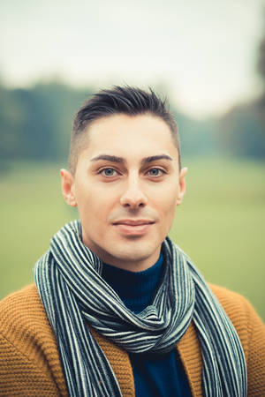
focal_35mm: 85
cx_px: 132
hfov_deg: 16.1
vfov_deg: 23.9
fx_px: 938
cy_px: 198
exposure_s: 1/320
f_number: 2.8
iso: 640
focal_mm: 85
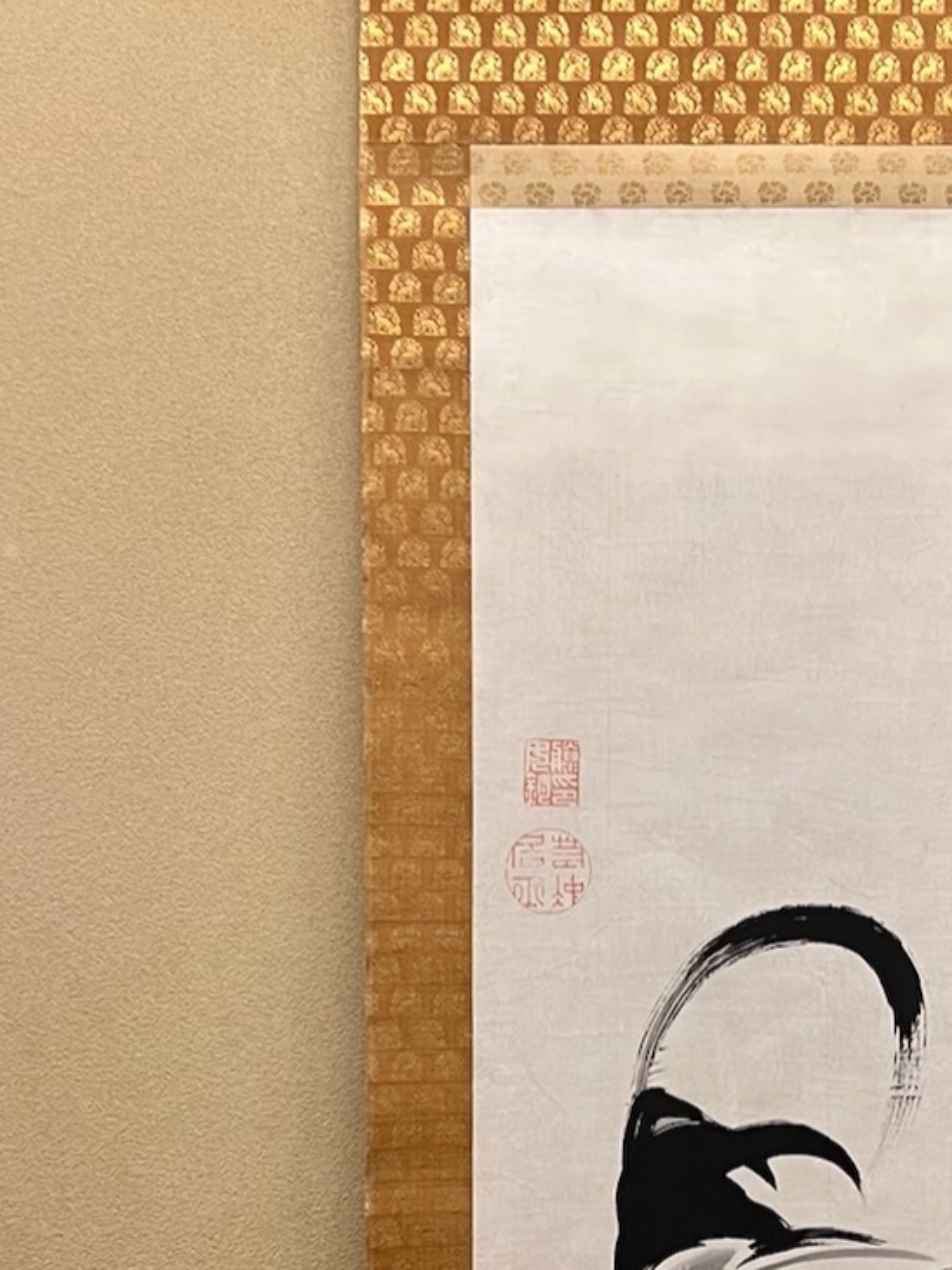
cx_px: 745
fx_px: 2678
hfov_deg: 20.0
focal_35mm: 73
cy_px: 1012
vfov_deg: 26.2
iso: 100
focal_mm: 5.7
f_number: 1.5
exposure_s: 1/60
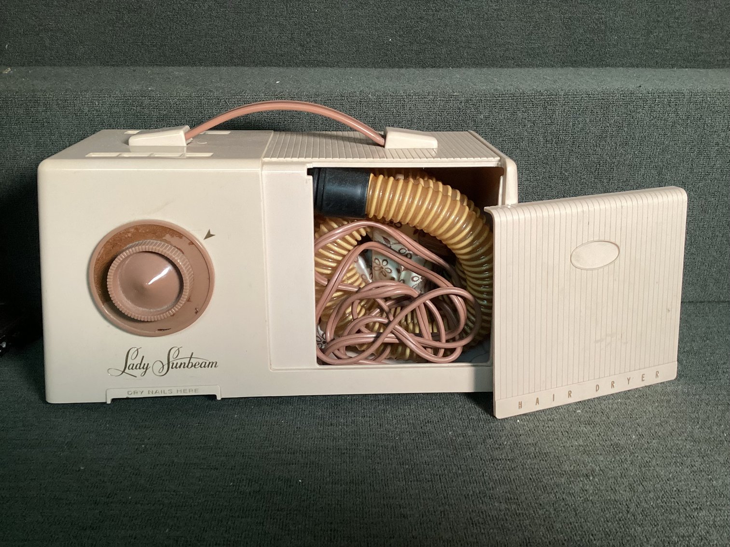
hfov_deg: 58.3
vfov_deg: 45.4
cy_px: 274
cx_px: 365
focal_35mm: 31
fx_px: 654
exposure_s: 1/60
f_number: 2.4
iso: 200
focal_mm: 3.3
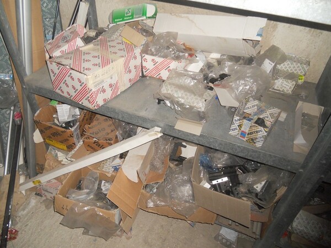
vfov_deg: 51.4
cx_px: 166
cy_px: 124
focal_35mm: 27
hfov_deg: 65.3
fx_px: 258
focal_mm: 4.9
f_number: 3.2
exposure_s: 1/25
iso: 200
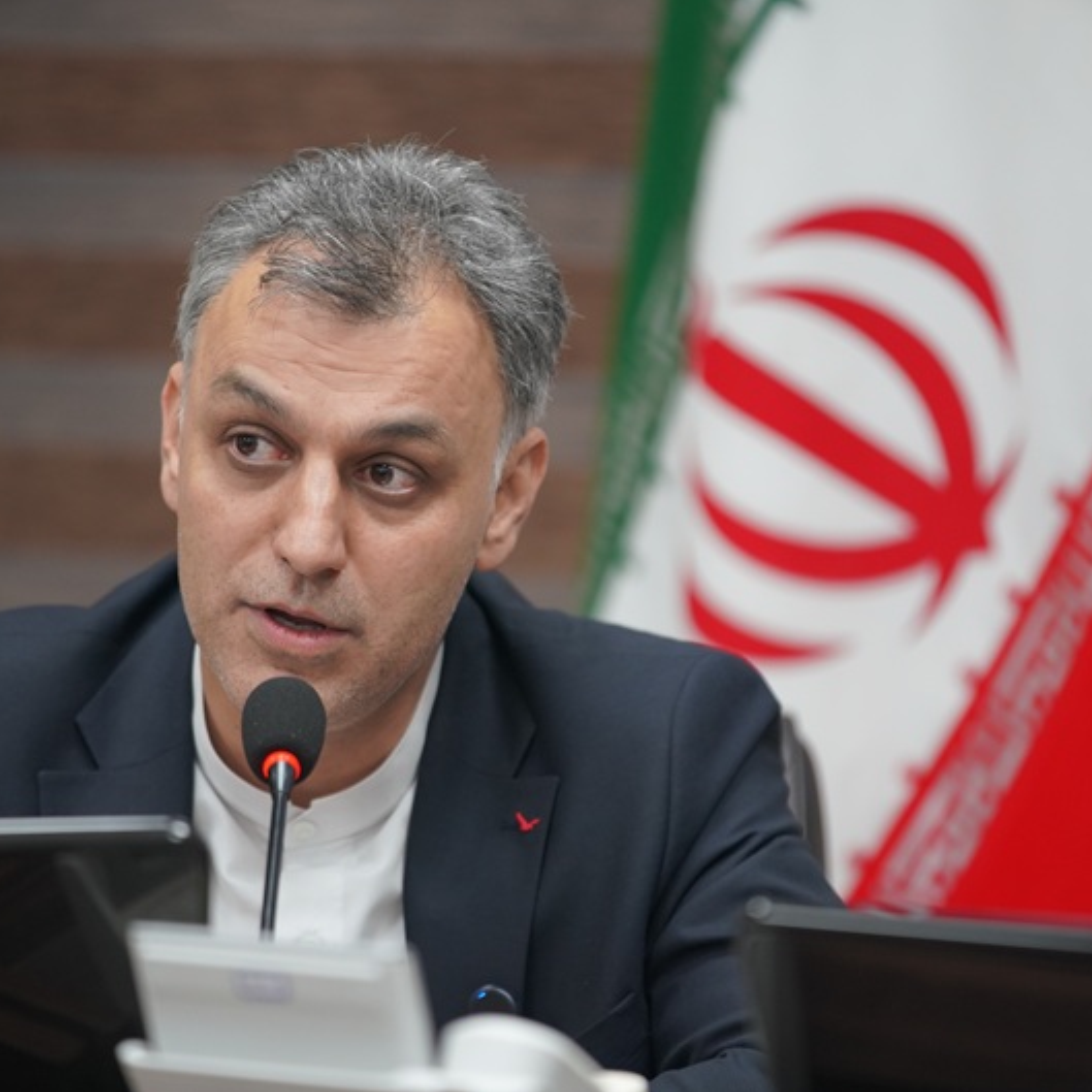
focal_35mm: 257
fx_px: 9172
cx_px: 545
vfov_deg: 6.8
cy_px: 548
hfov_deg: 6.8
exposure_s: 1/320
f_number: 2.8
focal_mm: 200
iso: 1600
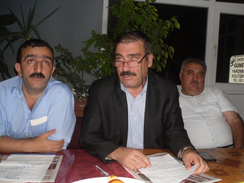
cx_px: 122
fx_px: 240
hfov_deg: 54.0
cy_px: 92
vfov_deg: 41.8
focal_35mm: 34
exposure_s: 1/45
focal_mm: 6
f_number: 2.8
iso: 100
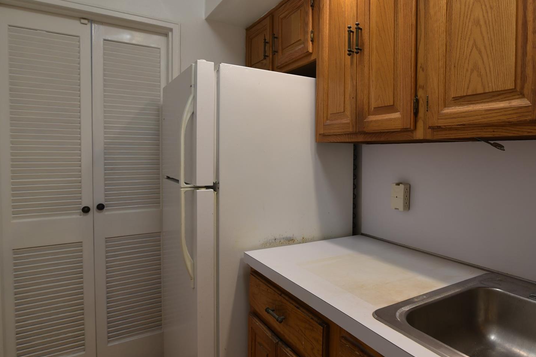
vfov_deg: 55.1
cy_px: 165
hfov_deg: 74.5
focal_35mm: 23
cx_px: 342
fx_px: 342
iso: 400
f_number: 4
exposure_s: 1/60
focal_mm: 16
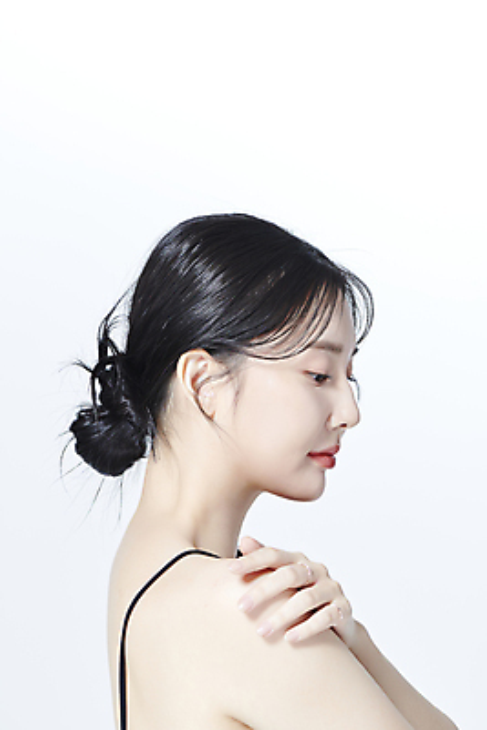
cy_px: 365
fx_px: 2129
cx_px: 244
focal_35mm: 105
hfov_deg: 13.1
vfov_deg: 19.4
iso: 64
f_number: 13
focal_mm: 105
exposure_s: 1/125
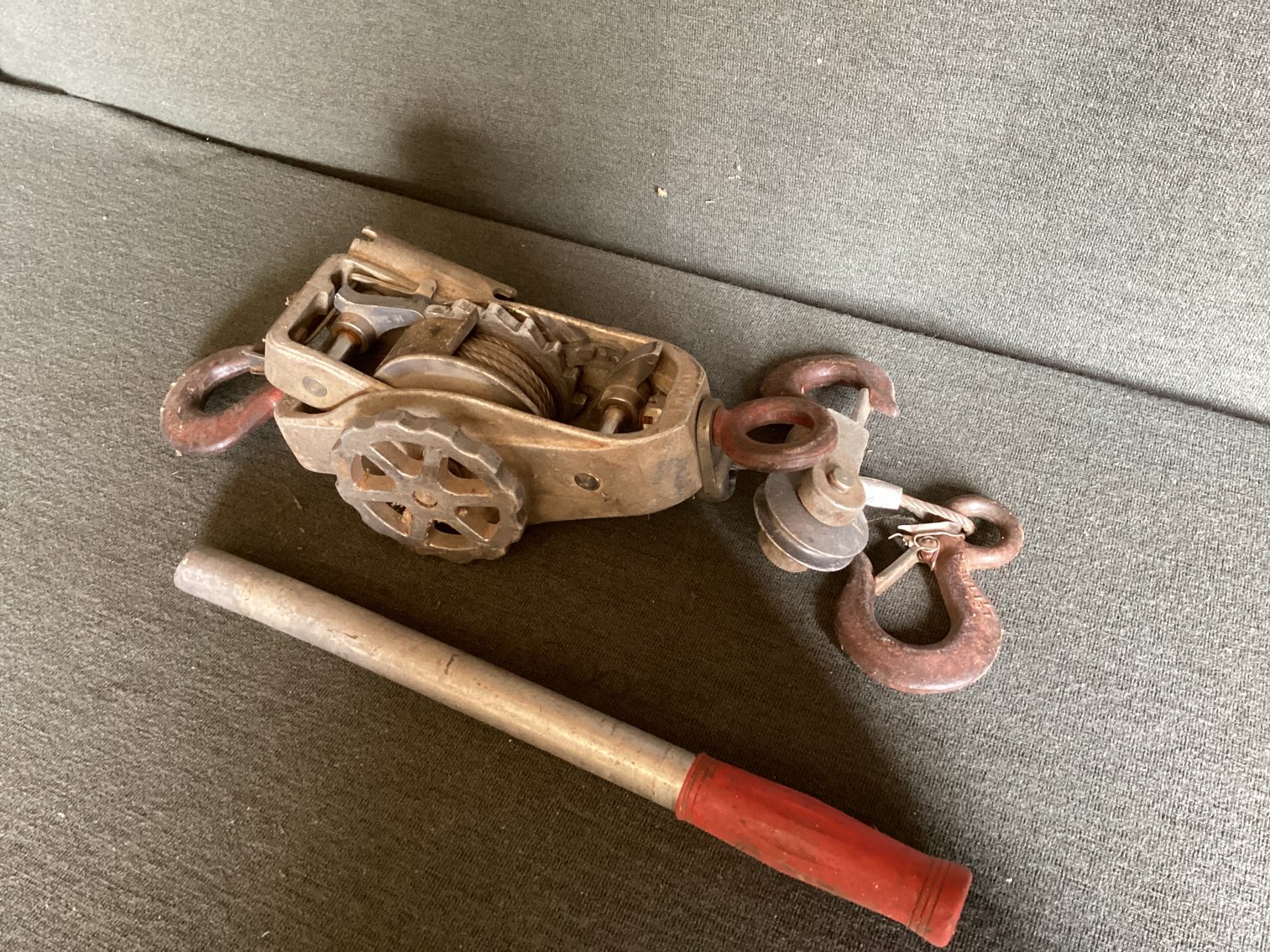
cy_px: 476
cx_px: 635
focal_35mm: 31
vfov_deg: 45.4
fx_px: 1137
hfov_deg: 58.3
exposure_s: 1/33
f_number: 2.4
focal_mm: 3.3
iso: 400
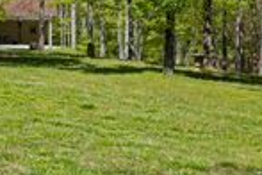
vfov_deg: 11.5
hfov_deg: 16.0
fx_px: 866
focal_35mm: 119
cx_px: -107
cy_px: 65
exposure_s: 1/800
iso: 100
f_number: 5.6
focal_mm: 35
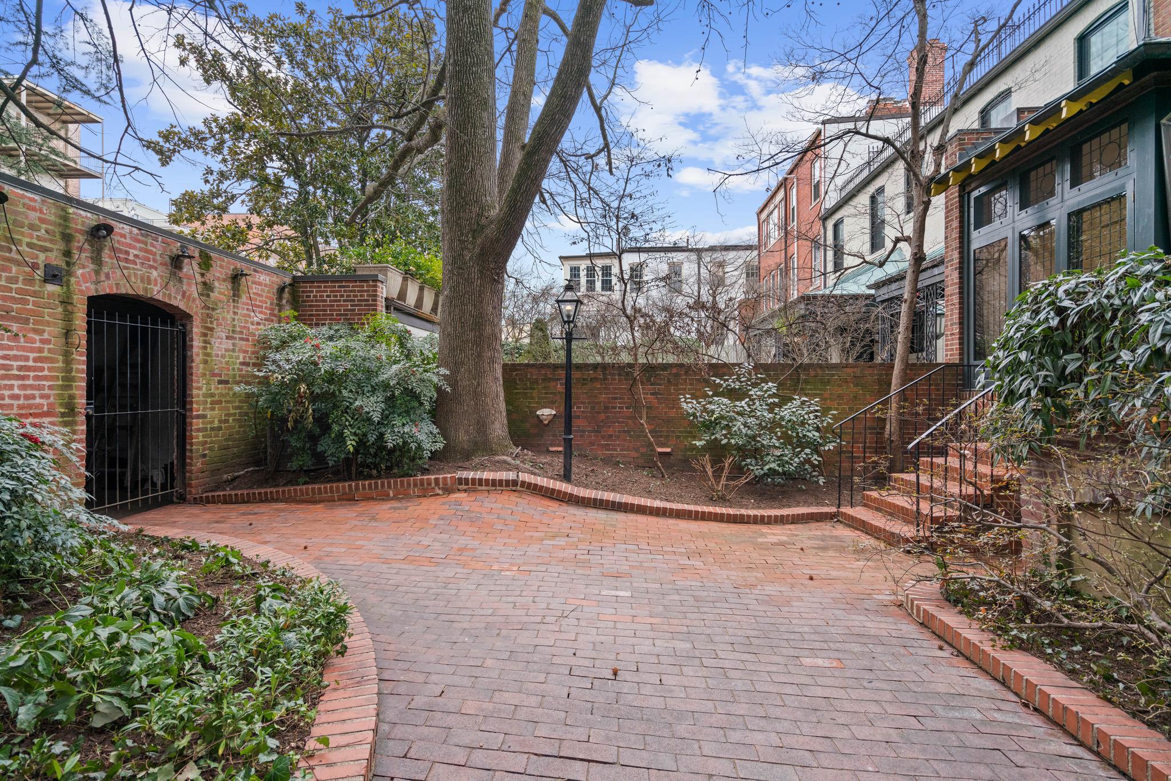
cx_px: 586
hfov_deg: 96.7
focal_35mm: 16
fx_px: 520
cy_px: 390
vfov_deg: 73.8
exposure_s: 1/250
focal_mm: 16
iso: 800
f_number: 4.5
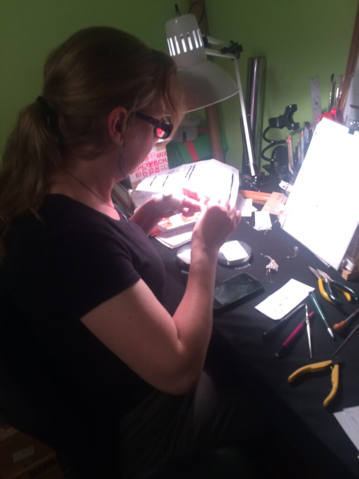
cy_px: 240
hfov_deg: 48.2
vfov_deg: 61.7
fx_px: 401
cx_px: 180
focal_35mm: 29
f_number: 2.2
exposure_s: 1/30
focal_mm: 4.15
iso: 64
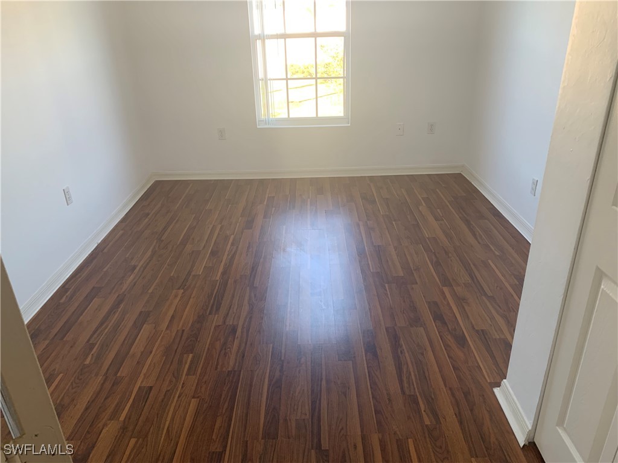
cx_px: 309
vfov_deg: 53.1
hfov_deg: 67.3
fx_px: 464
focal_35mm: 26
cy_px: 232
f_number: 1.8
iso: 100
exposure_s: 1/102
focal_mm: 4.25
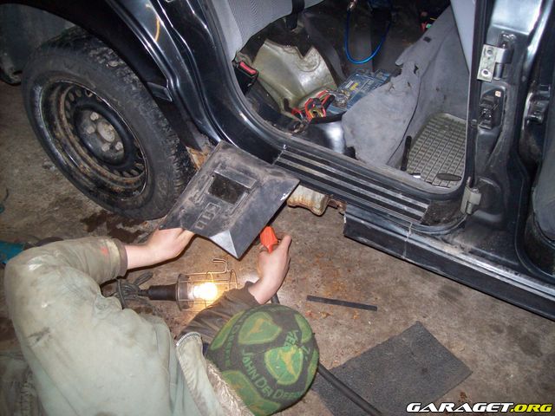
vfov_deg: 39.7
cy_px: 208
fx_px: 577
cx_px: 278
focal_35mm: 36
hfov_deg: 51.4
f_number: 2.7
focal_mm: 6
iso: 200
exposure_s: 1/64
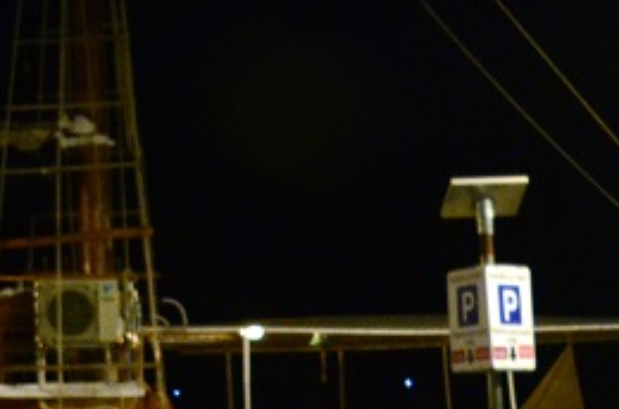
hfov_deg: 14.8
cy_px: 244
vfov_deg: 10.7
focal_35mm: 127
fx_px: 2178
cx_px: -377
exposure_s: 1/60
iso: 3600
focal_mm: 22
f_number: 4
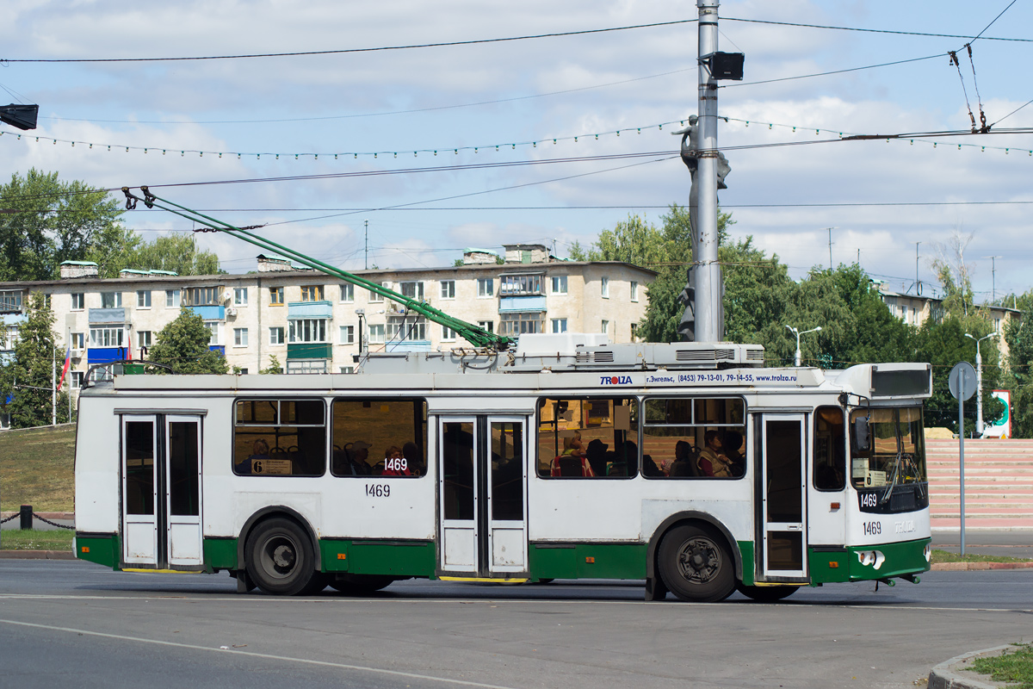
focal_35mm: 112
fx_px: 3228
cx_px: 516
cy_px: 344
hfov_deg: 18.2
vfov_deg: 12.2
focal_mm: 75
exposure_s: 1/800
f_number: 8
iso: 200
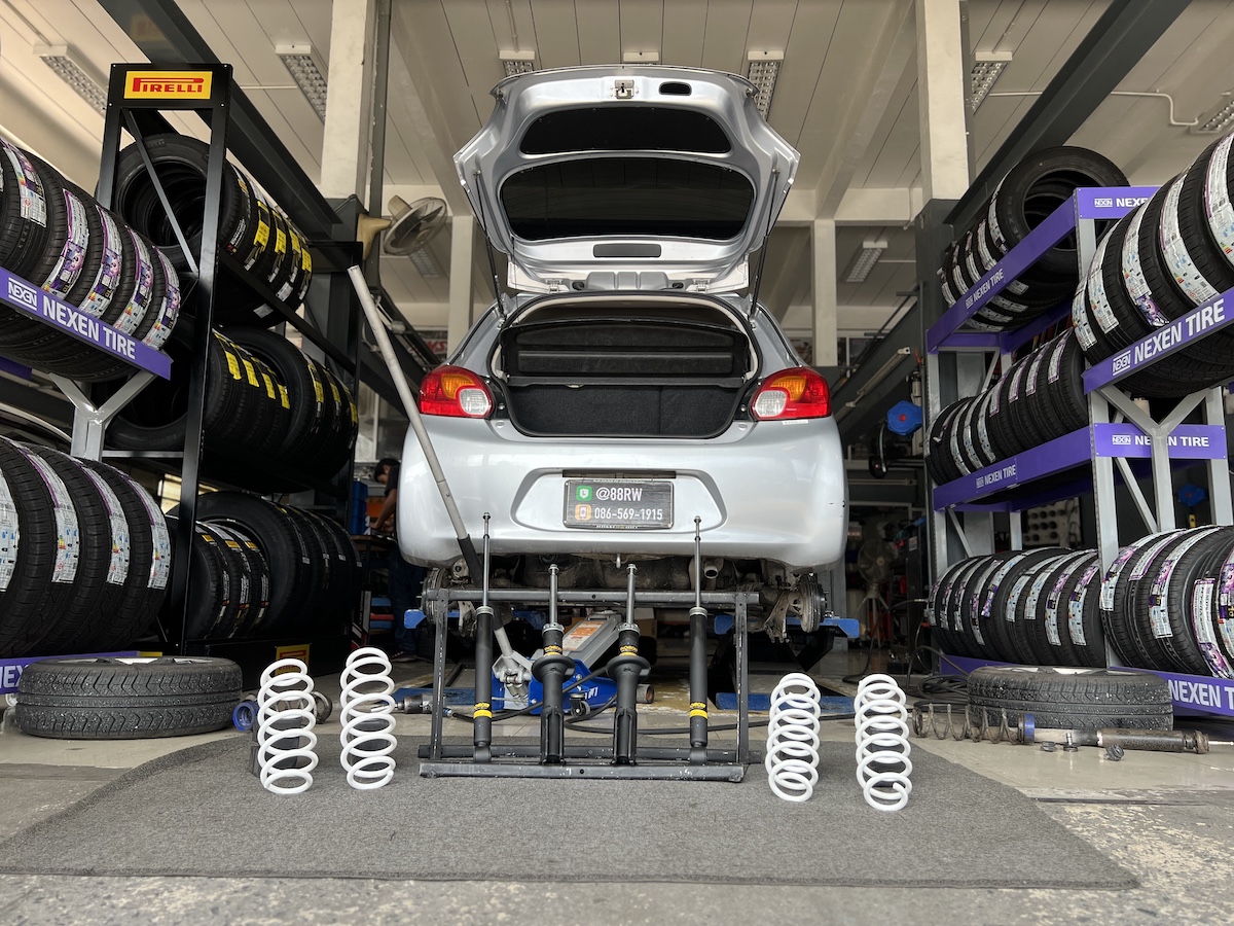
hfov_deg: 67.3
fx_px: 927
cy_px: 463
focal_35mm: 26
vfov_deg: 53.1
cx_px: 617
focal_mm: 5.7
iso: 50
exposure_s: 1/493
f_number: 1.5
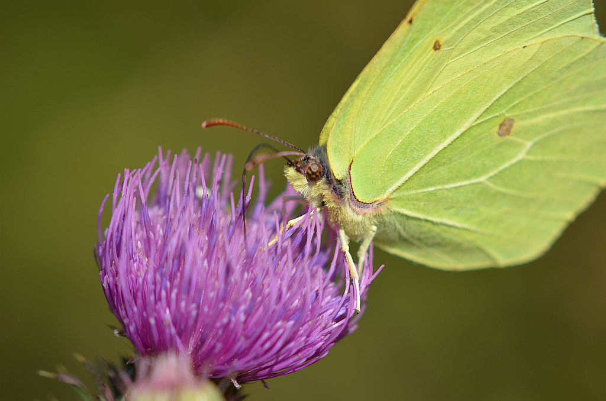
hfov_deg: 7.2
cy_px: 200
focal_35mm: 285
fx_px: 4787
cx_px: 303
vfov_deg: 4.8
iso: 100
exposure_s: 1/250
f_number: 8
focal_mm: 190
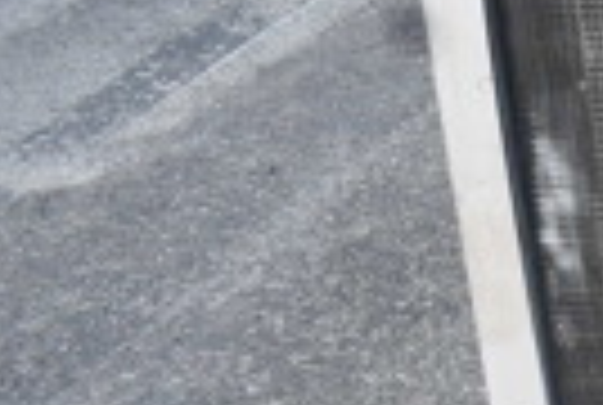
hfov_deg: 13.2
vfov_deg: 11.2
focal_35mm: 123
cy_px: 342
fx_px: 2065
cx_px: 1364
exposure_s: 1/250
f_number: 7.1
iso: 200
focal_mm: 18
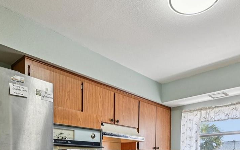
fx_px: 209
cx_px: 137
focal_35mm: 32
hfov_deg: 59.4
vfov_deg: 34.8
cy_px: 158
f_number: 8
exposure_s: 1/25
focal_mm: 14
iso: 400
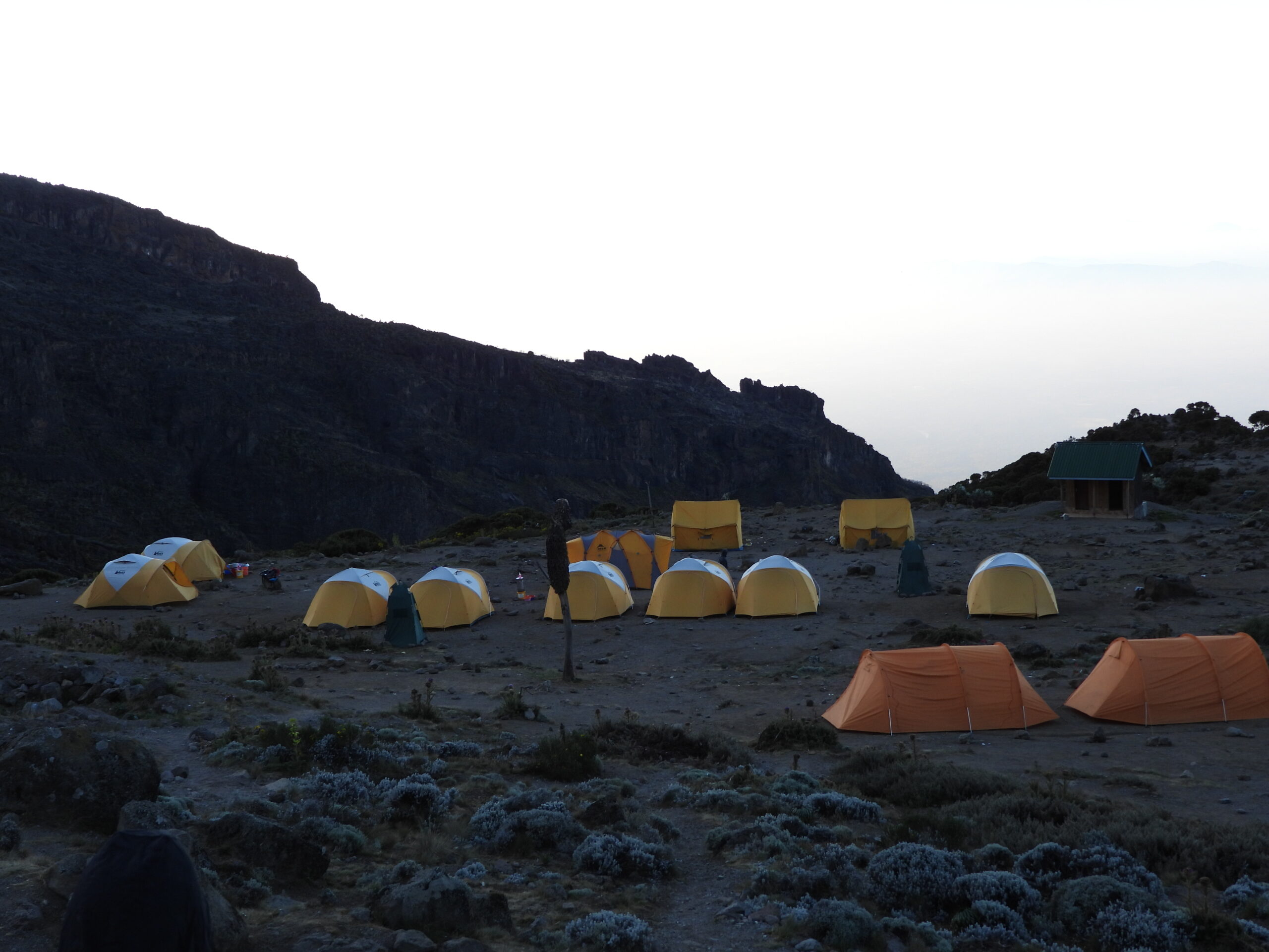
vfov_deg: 30.9
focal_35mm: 47
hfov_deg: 40.4
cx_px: 634
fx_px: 1723
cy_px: 476
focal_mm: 8.5
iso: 100
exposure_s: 1/160
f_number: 3.2
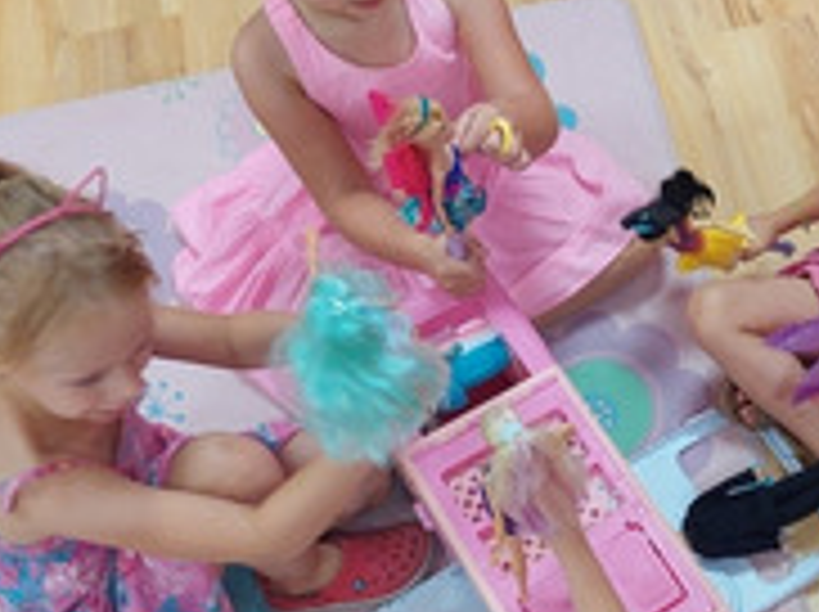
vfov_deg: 26.3
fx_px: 1300
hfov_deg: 33.5
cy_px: 414
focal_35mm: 55
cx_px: 702
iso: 250
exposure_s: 1/100
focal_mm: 5.23
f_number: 1.8
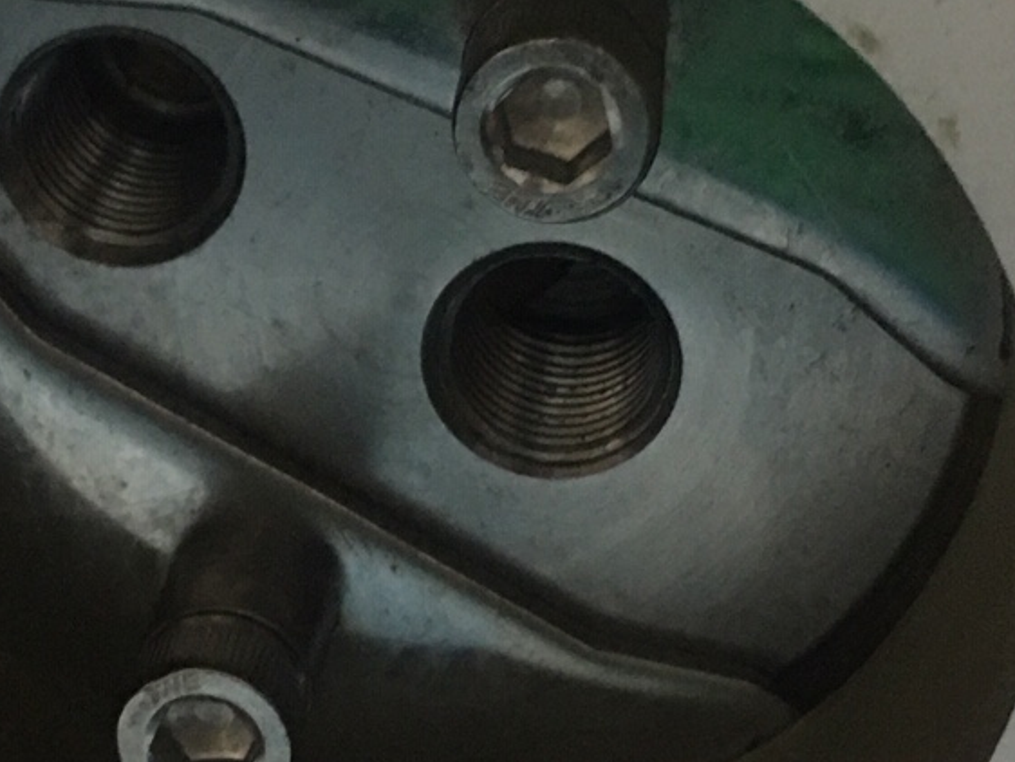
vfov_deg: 14.2
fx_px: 3051
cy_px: 264
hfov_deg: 18.9
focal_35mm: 104
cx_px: 399
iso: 125
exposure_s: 1/8
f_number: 2.2
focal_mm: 4.15
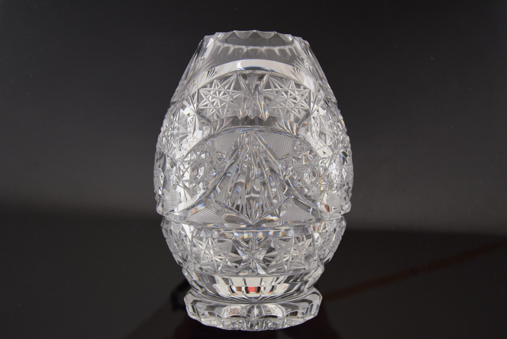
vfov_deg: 36.9
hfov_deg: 53.1
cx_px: 254
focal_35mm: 36
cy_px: 170
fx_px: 507
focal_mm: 24
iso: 1600
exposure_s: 1/125
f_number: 5.6
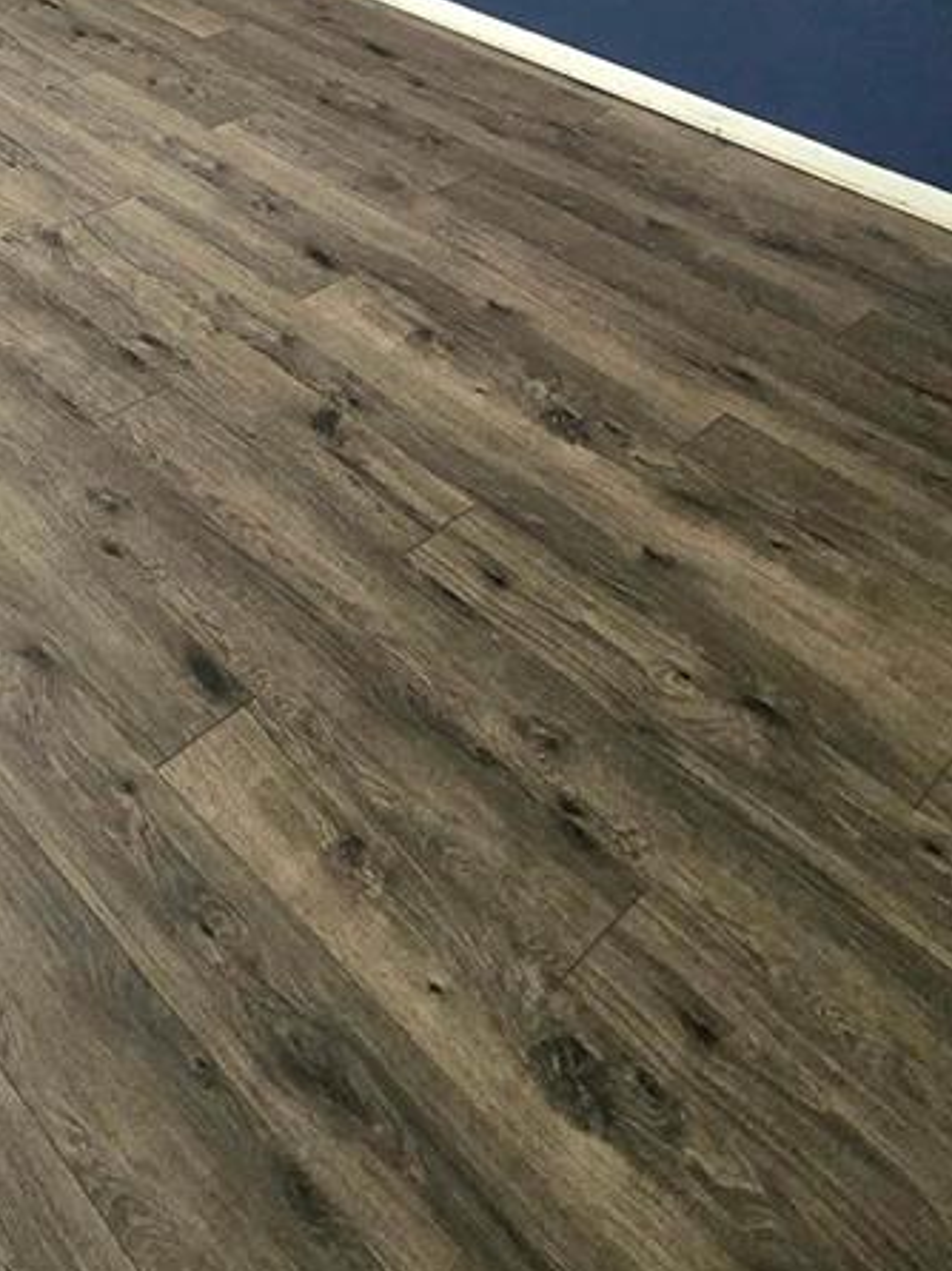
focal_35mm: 35
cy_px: -285
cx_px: -225
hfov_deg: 32.6
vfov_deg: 38.0
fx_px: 1285
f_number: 2.2
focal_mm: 2.2
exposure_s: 1/60.2
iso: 250
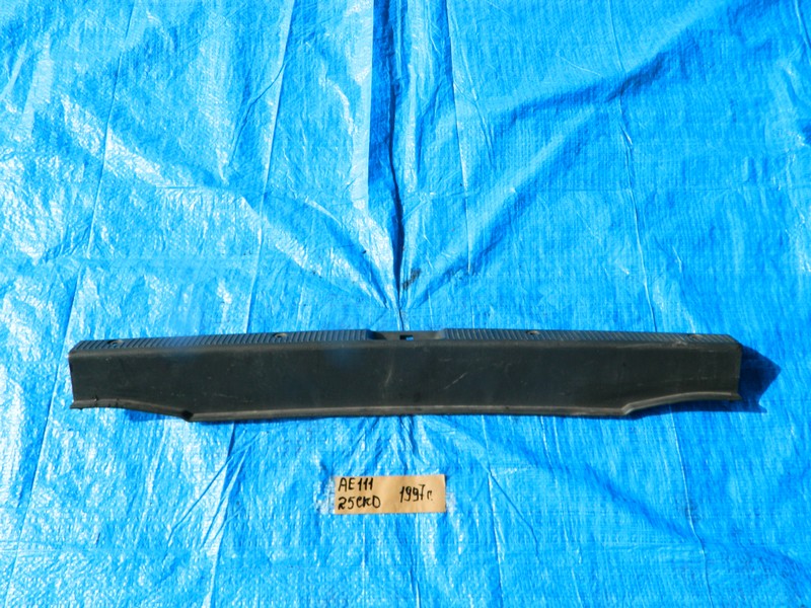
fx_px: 656
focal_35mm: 28
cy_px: 304
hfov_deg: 63.4
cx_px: 406
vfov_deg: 49.7
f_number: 3.2
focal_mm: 5.1
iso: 80
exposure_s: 1/800
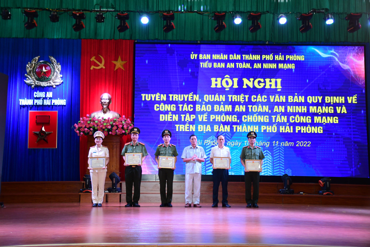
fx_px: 493
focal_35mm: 48
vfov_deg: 28.1
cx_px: 185
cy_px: 124
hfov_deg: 41.1
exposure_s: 1/200
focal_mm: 32
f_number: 4.5
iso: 1600
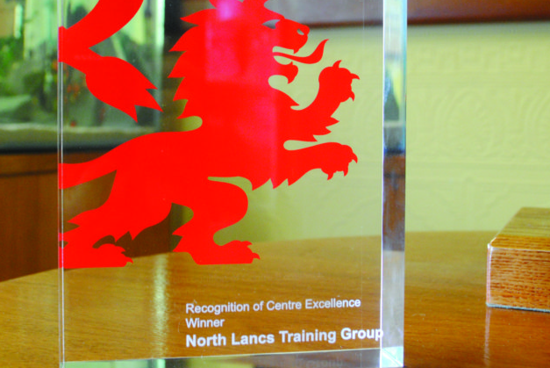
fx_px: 749
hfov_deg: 40.2
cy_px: 134
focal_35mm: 49
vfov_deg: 27.5
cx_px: 222
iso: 800
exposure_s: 1/15
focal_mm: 20
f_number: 5.6
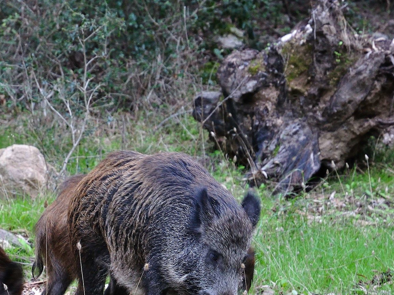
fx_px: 2514
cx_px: 121
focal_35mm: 221
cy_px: 202
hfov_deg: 9.0
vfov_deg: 6.7
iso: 800
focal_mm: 85
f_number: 5.6
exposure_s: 1/15
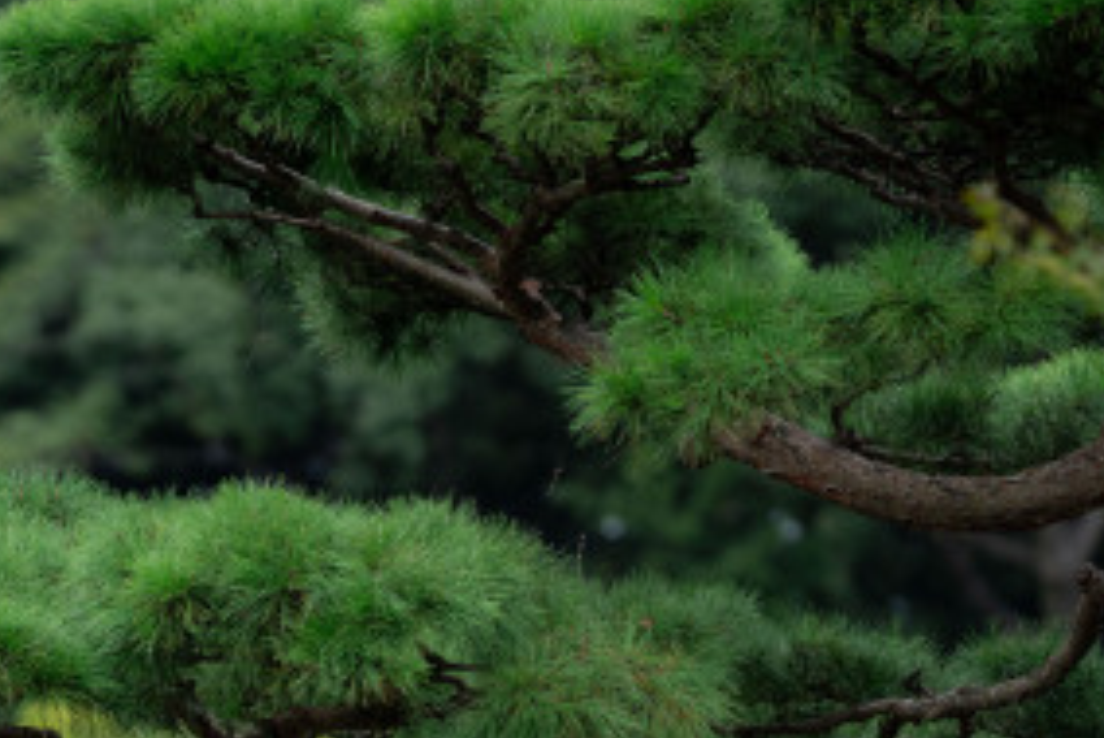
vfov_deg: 3.6
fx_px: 11689
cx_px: 289
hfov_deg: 5.4
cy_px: 916
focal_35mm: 381
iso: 200
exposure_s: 1/1600
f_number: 2
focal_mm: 135
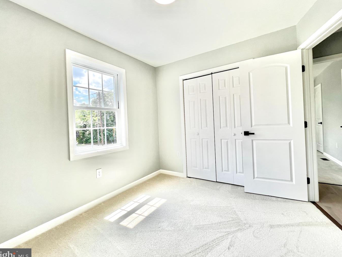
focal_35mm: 14
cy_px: 125
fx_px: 138
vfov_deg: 85.7
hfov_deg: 102.1
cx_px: 171
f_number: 1.8
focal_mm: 1.57
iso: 32
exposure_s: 1/191
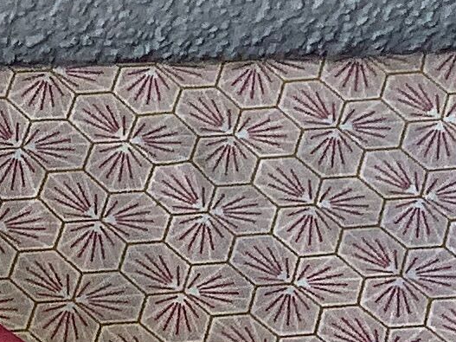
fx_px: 2529
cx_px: -505
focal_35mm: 192
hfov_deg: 9.5
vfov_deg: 7.1
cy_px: 956
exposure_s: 1/100
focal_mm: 3.3
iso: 50
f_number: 2.4
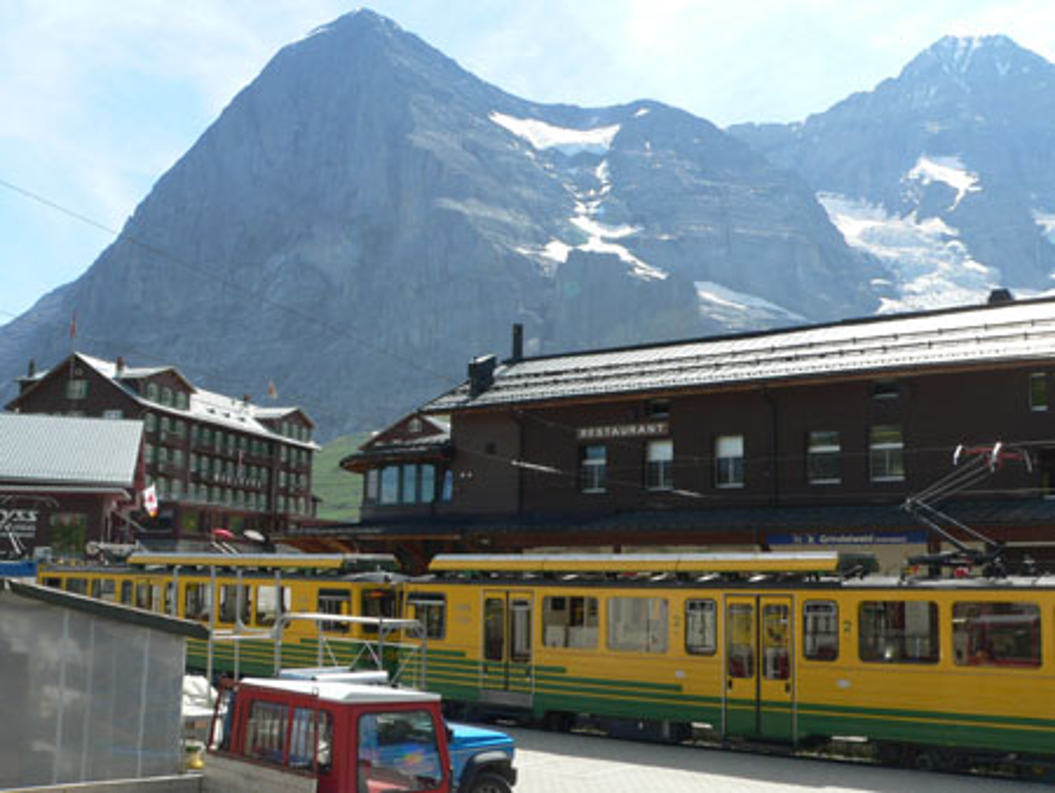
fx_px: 1098
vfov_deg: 39.7
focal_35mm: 36
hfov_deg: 51.3
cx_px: 528
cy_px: 396
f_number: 8
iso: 100
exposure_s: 1/160
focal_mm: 6
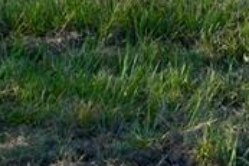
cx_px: 378
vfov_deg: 5.3
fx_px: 1721
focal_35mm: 249
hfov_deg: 8.1
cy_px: -274
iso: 140
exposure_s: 1/250
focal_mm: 42
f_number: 5.6
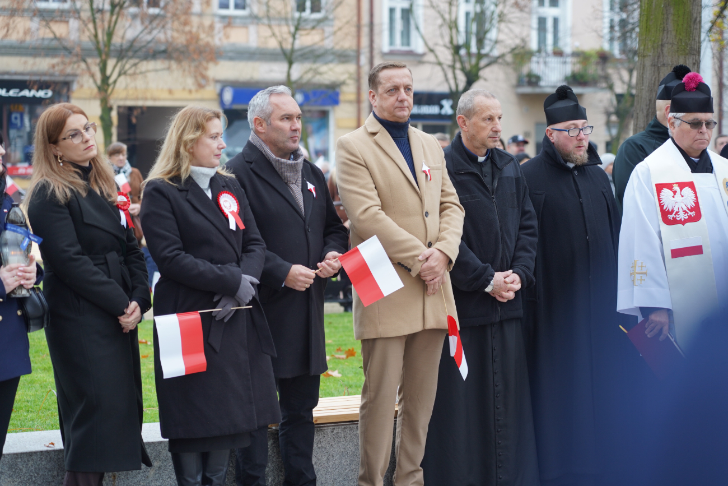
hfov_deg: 19.5
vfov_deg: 13.0
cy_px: 243
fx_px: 2123
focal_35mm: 105
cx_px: 364
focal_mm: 105
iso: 250
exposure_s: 1/100
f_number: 4
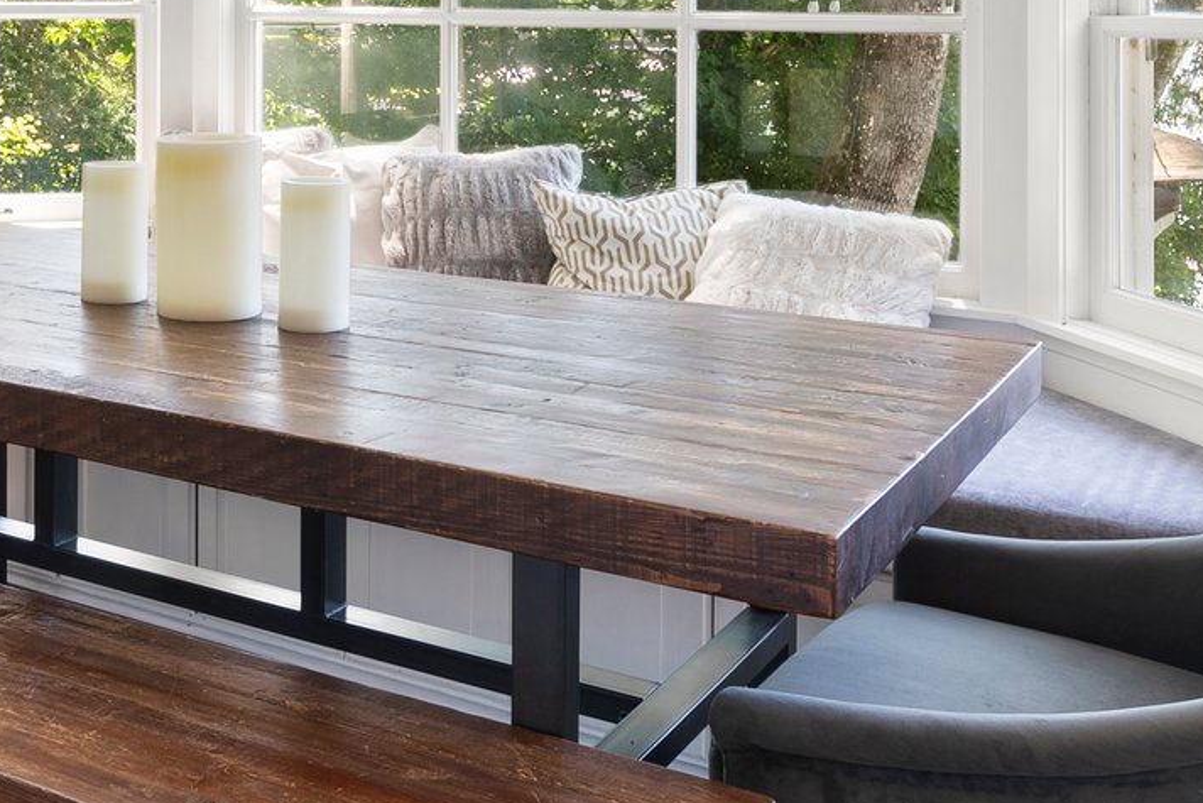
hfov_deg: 41.8
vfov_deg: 27.9
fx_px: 1537
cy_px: 48
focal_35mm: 46
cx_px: 346
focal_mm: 16
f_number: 8
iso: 500
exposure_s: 1/5
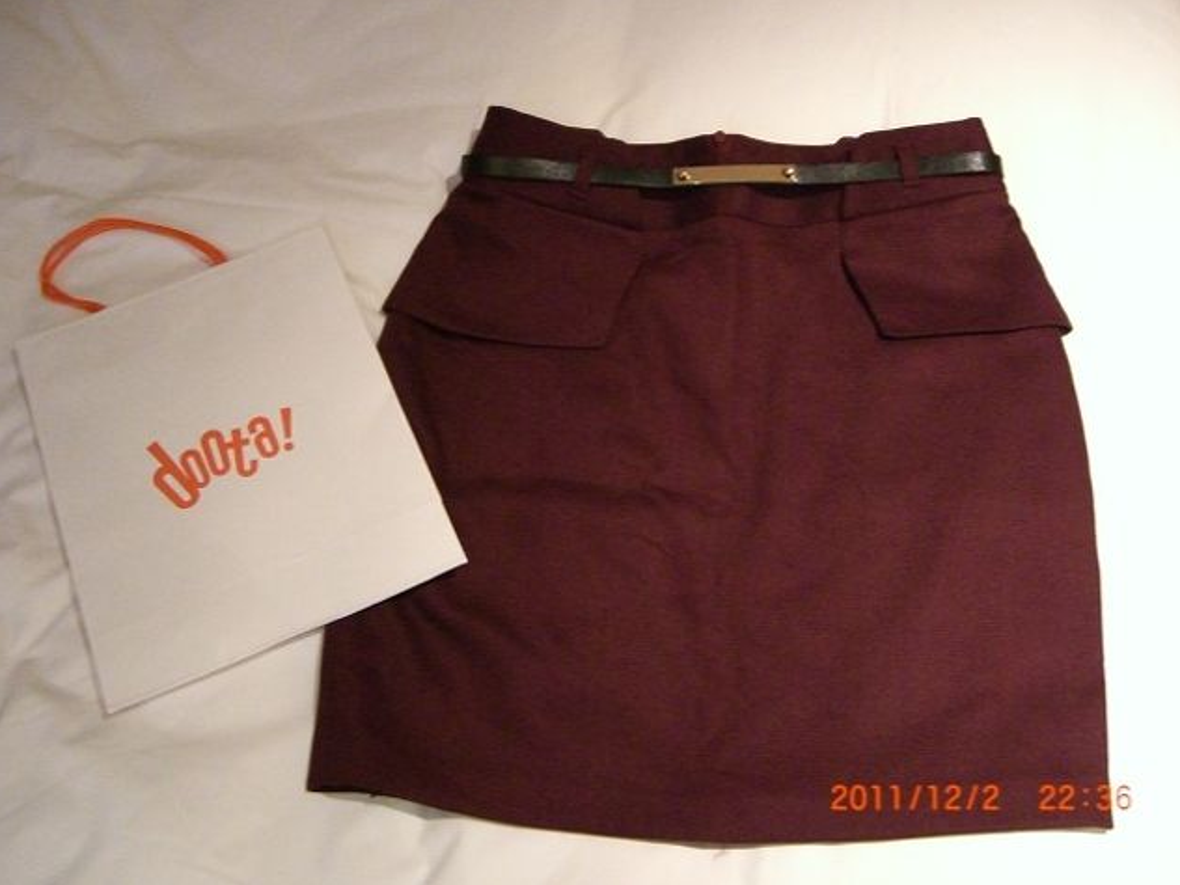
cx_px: 600
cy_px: 437
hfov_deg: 47.9
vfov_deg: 36.8
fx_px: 1330
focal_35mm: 39
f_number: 2.8
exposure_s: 1/30
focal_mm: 7.9
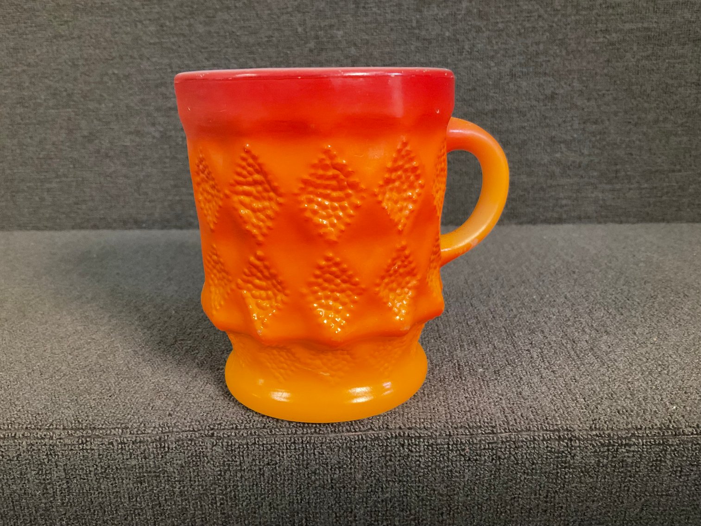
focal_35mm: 29
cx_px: 350
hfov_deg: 61.7
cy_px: 263
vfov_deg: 48.2
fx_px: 587
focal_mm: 3
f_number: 1.8
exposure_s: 1/40
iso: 320
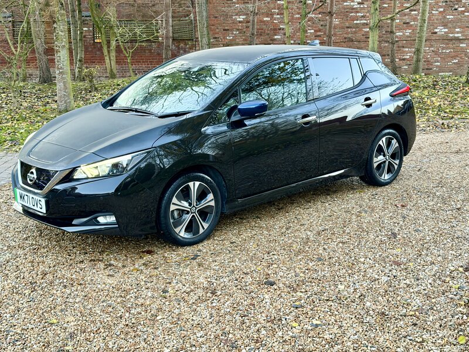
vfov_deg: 30.3
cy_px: 176
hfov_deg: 39.7
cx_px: 234
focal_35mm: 48
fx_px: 650
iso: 400
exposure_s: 1/38
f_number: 1.78
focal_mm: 6.76
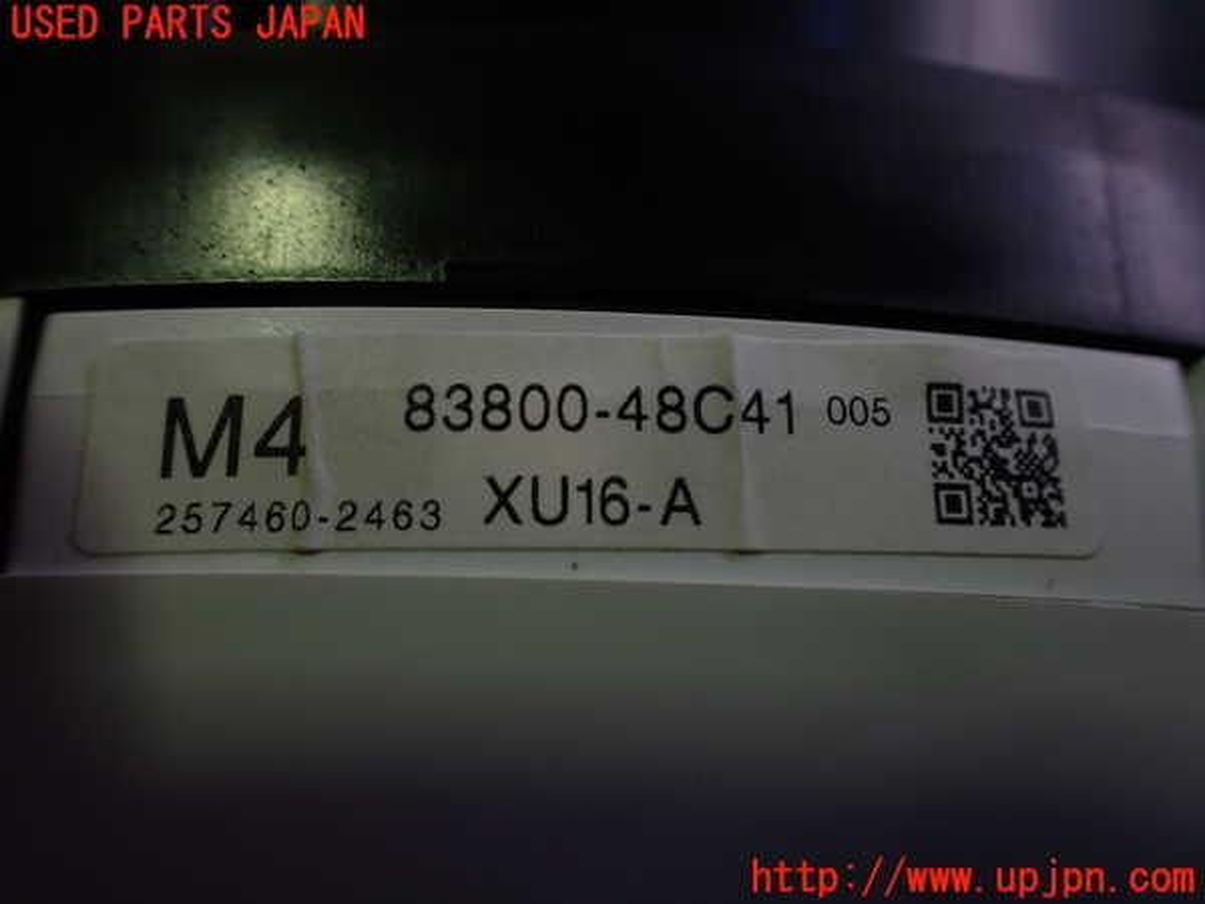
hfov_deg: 60.0
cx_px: 602
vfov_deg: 46.8
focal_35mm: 30
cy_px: 452
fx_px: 1044
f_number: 2.3
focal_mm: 5.4
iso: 160
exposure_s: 1/125
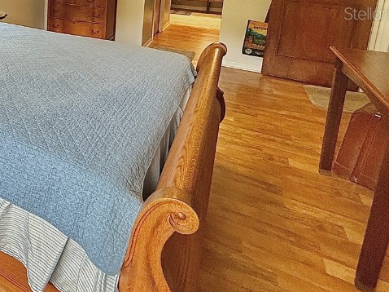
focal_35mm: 30
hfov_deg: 49.5
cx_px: 4
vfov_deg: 41.8
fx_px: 337
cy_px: 13
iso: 200
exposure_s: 1/120
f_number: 2.2
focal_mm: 2.22
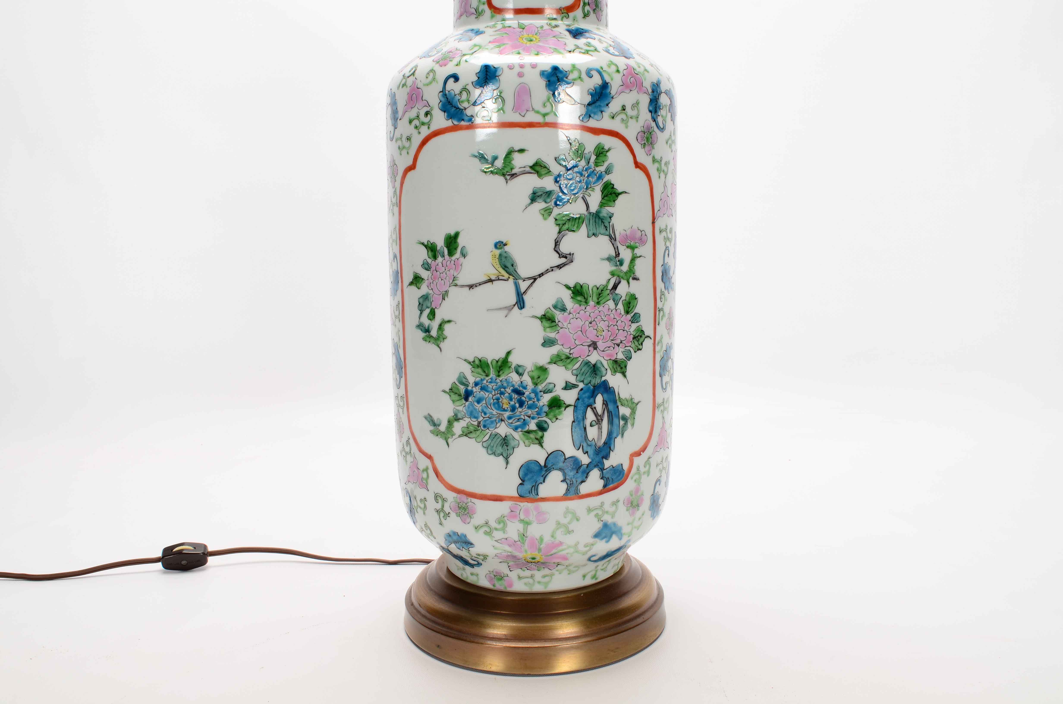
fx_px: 1061
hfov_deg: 53.2
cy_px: 352
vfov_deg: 36.7
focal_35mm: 36
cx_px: 532
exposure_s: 1/160
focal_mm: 24
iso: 100
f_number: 13
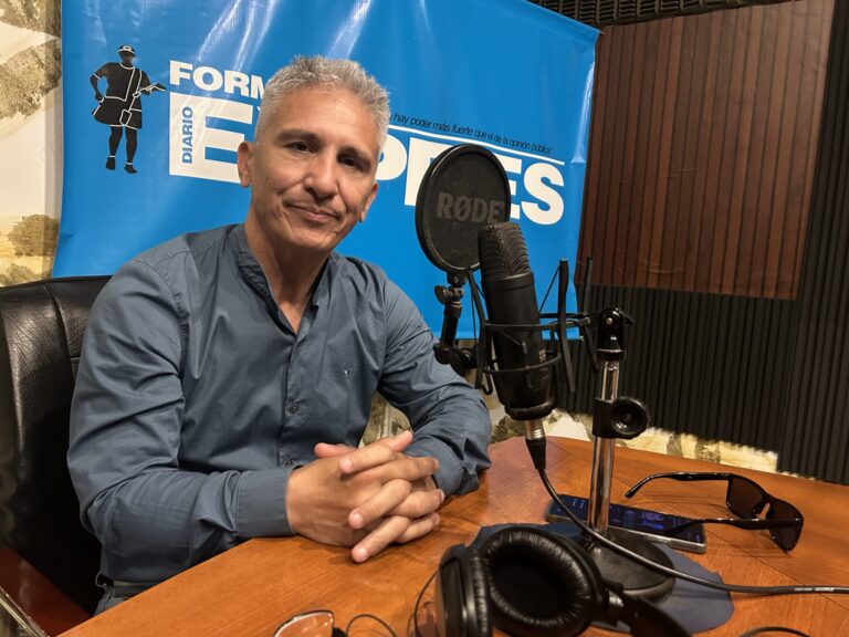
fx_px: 638
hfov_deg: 67.3
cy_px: 318
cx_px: 424
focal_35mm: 26
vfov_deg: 53.1
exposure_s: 1/33
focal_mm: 5.7
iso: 500
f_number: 1.5
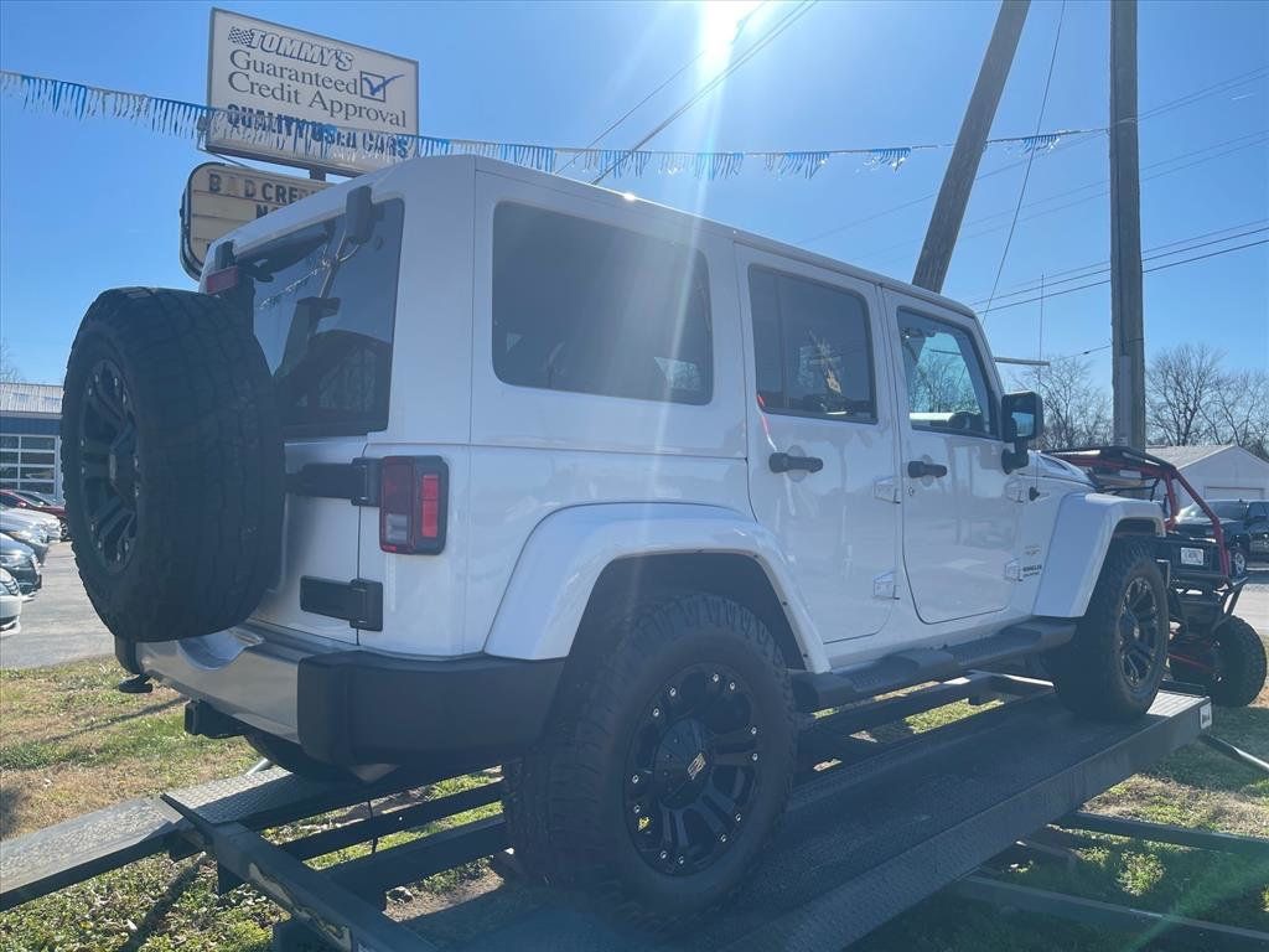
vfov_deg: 53.1
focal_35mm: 26
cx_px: 634
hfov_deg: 67.3
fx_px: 953
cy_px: 476
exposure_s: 1/2597
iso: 32
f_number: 1.6
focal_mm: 5.1
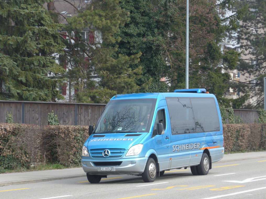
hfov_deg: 13.9
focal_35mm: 142
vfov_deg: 10.4
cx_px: 140
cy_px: 109
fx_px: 1091
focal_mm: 25.7
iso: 80
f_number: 5.3
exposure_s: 1/200
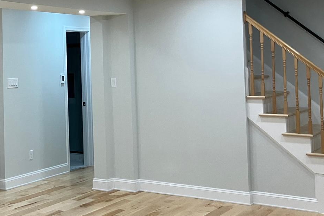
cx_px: 15
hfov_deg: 29.7
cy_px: 37
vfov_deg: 20.9
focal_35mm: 64
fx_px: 576
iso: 50
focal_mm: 3.99
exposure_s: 1/60
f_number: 1.8
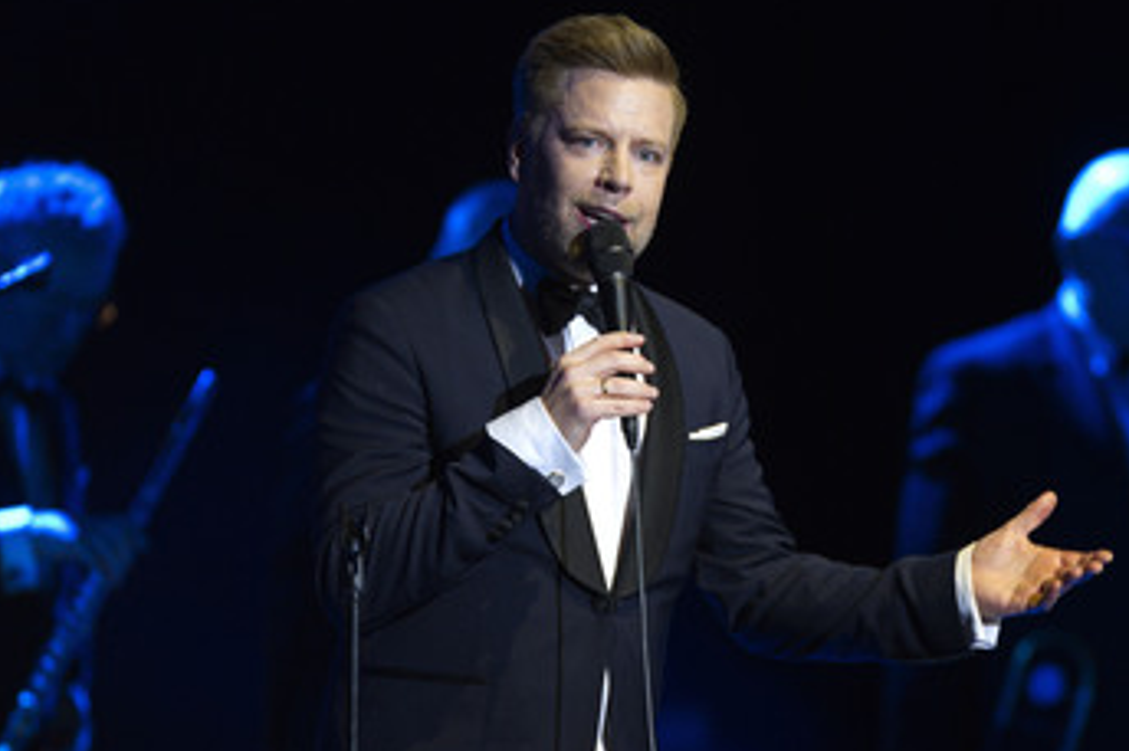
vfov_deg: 3.9
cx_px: 701
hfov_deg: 5.8
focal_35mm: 354
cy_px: 416
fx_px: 11096
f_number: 2.8
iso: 1600
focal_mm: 270
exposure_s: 1/200
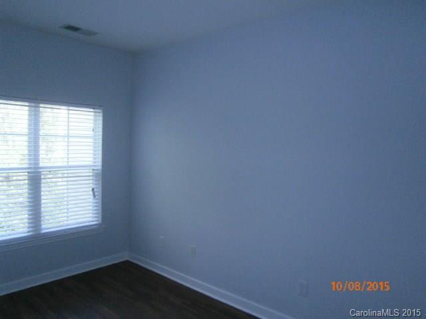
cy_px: 160
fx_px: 320
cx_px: 213
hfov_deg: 67.3
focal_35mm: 26
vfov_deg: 53.1
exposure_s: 1/250
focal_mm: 4.7
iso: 400
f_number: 2.8
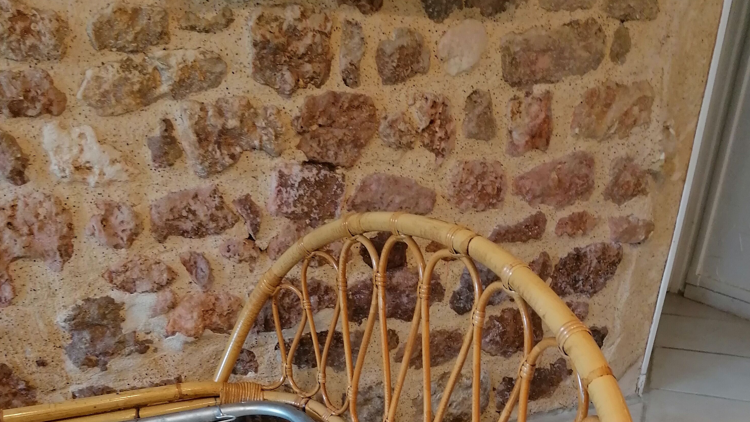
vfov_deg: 26.7
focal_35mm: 40
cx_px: 376
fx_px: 795
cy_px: 491
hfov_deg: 50.5
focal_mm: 4.75
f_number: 1.8
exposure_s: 1/33.3
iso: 200
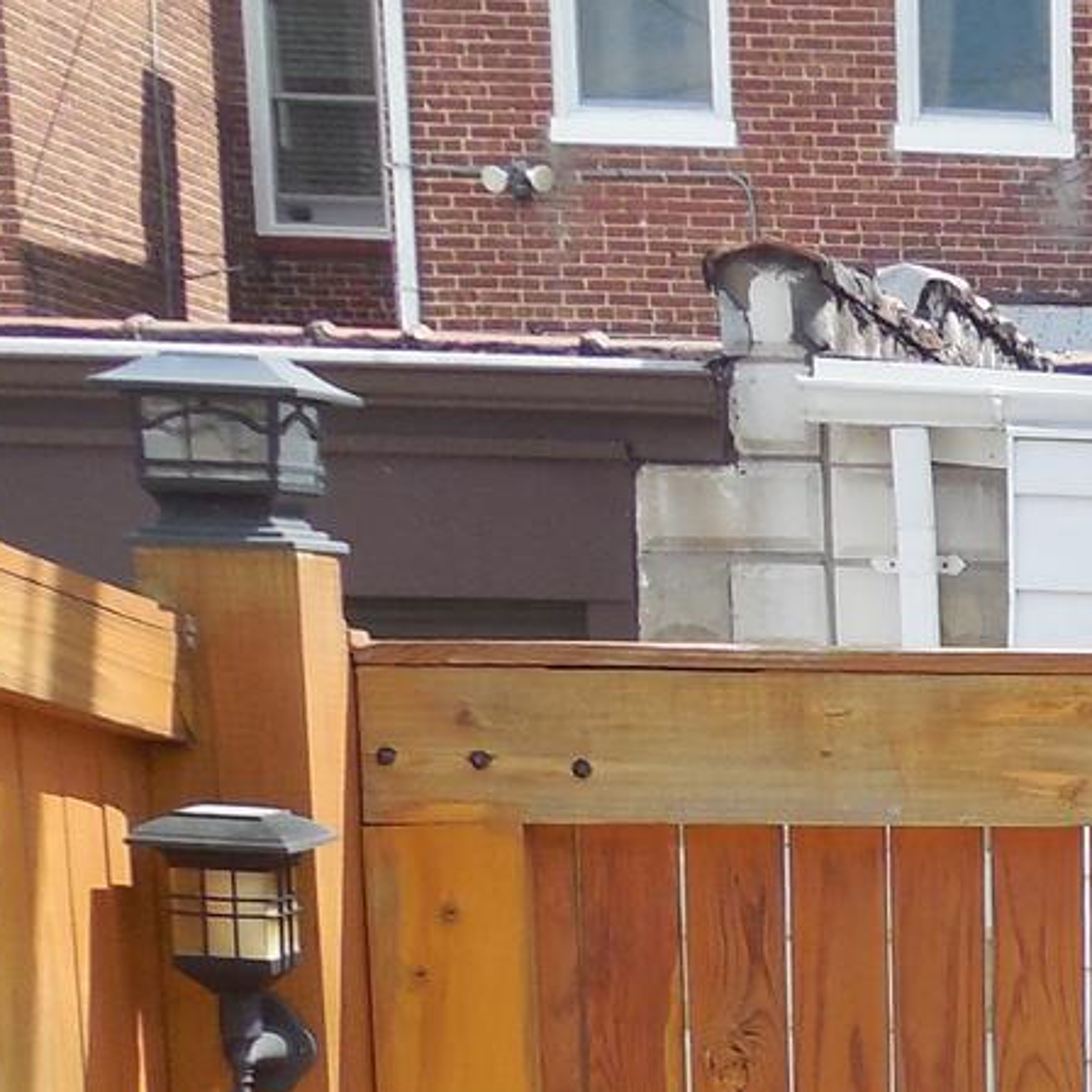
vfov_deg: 15.9
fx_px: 3605
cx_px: 1760
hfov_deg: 15.5
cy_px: 1589
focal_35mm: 101
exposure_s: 1/640
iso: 125
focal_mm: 4.5
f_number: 3.1
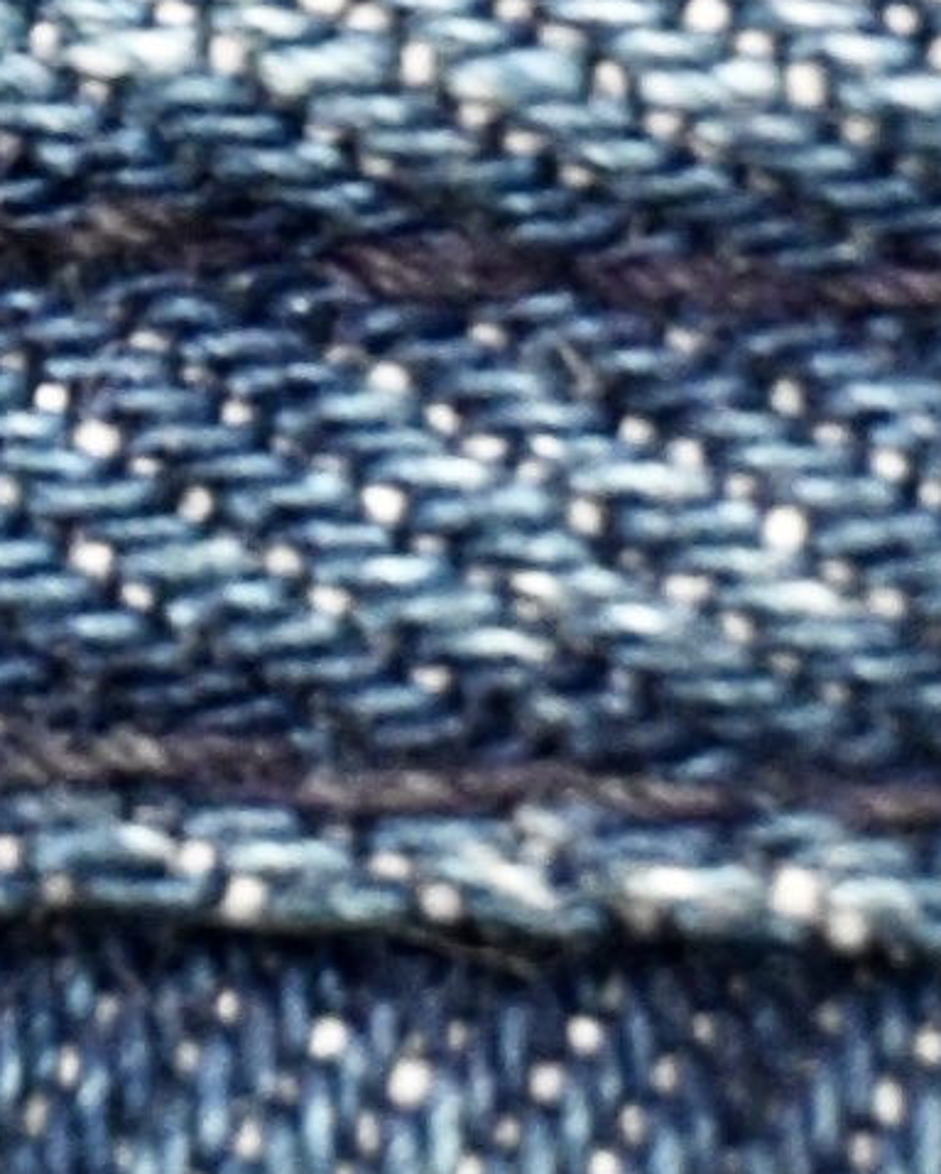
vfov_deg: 8.6
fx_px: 7508
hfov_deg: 7.1
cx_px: -330
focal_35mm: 216
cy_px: -968
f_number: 6.3
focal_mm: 37
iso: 1600
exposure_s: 1/10
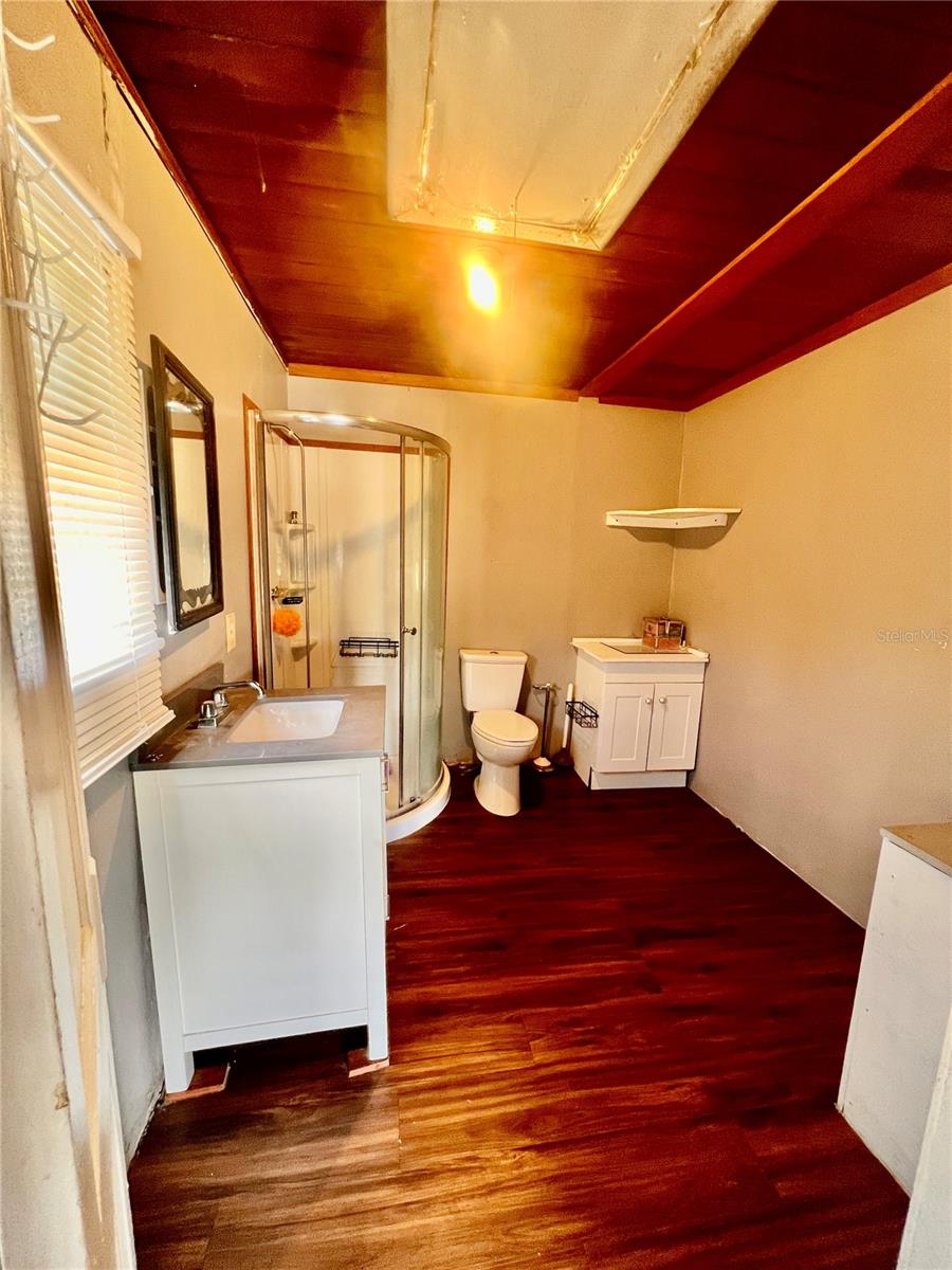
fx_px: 477
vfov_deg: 106.2
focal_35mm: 13
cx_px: 476
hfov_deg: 89.9
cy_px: 635
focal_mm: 1.57
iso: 160
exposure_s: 1/24
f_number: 1.8
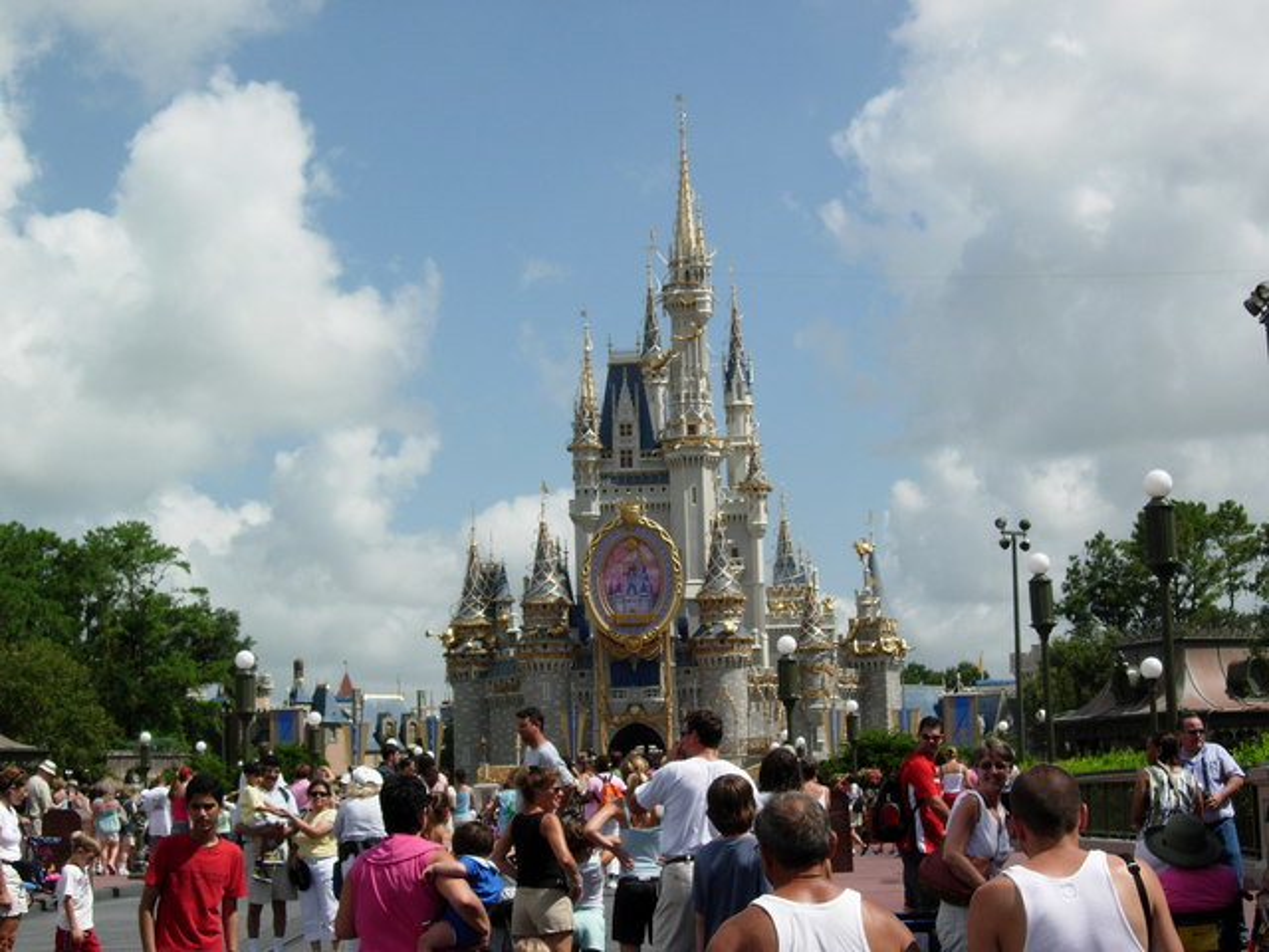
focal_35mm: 61
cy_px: 476
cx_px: 634
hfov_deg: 31.7
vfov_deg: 24.0
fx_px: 2236
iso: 79
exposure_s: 1/745
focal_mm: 12.7
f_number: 5.9
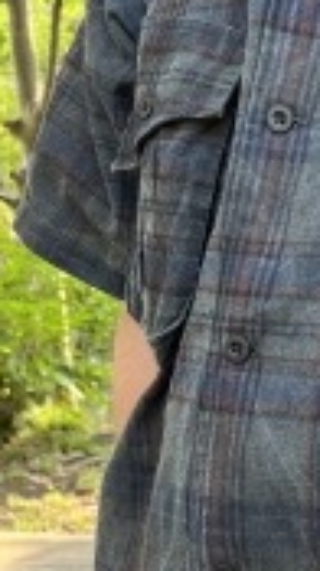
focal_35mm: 81
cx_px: 599
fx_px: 1226
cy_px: 467
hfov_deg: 13.2
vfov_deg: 25.7
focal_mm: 5.1
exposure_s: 1/122
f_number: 1.6
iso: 40
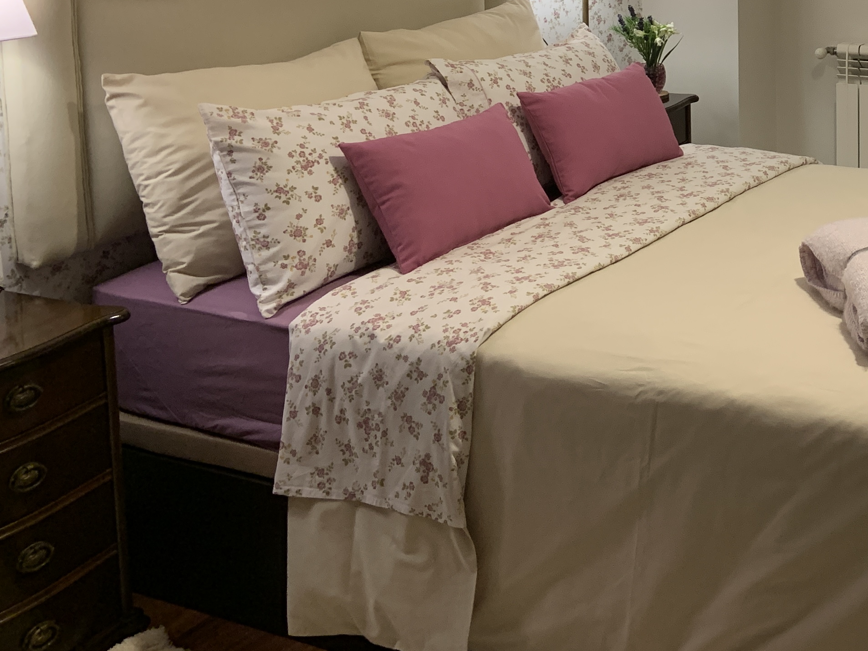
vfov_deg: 25.4
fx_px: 1379
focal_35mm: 55
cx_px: 816
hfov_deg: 32.8
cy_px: 13
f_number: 1.8
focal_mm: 4.25
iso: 160
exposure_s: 1/50
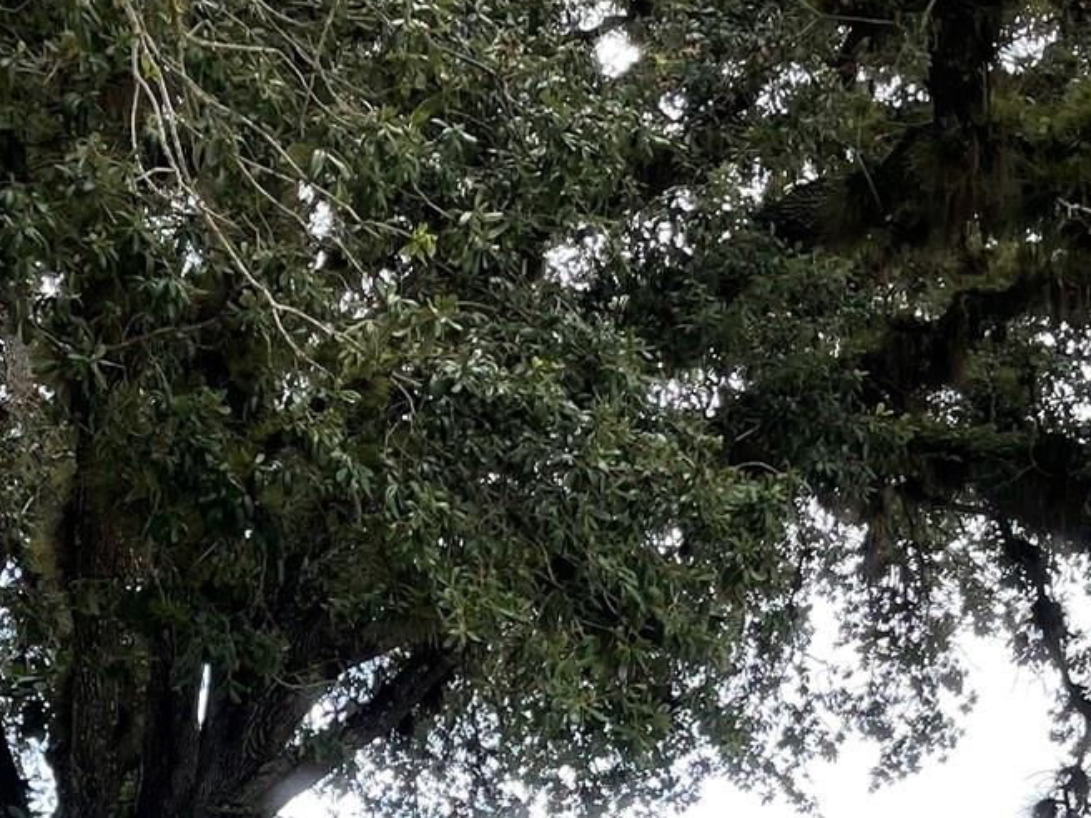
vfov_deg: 17.1
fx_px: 2458
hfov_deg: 24.9
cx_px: 388
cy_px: 1232
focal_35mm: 78
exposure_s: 1/177
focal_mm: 5.1
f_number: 1.6
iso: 32
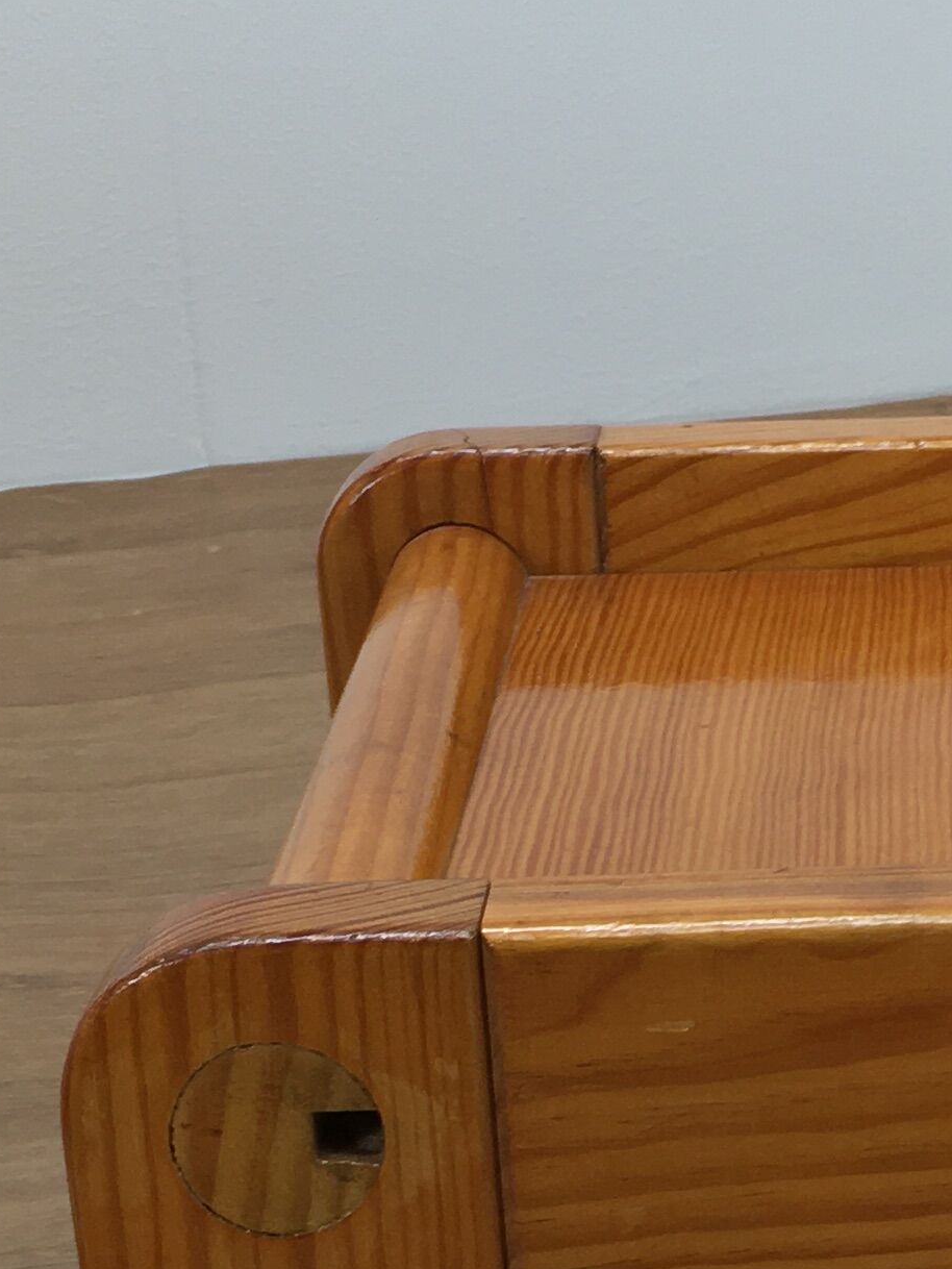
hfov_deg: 15.1
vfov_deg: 20.1
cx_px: 995
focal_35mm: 96
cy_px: 1078
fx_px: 3519
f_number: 2.2
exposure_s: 1/33
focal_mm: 4.15
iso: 32
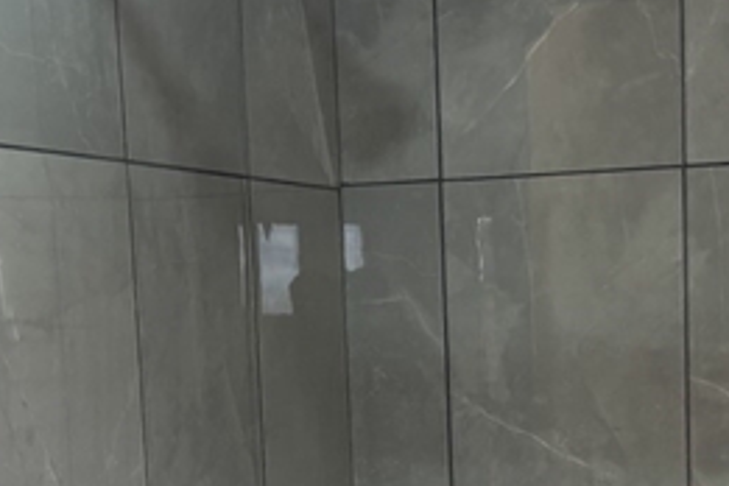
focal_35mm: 106
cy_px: 623
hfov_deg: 19.2
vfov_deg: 12.5
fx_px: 2146
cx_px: 450
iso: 80
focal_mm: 5.96
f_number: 1.6
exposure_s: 1/60
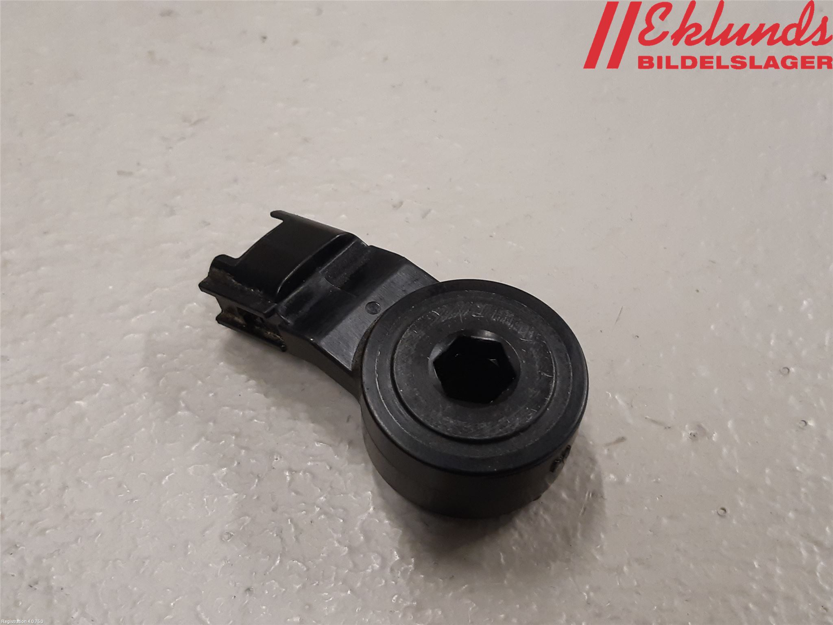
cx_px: 416
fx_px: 626
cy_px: 312
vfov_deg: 53.1
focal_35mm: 26
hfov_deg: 67.3
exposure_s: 1/50
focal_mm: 3.93
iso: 160
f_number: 1.7
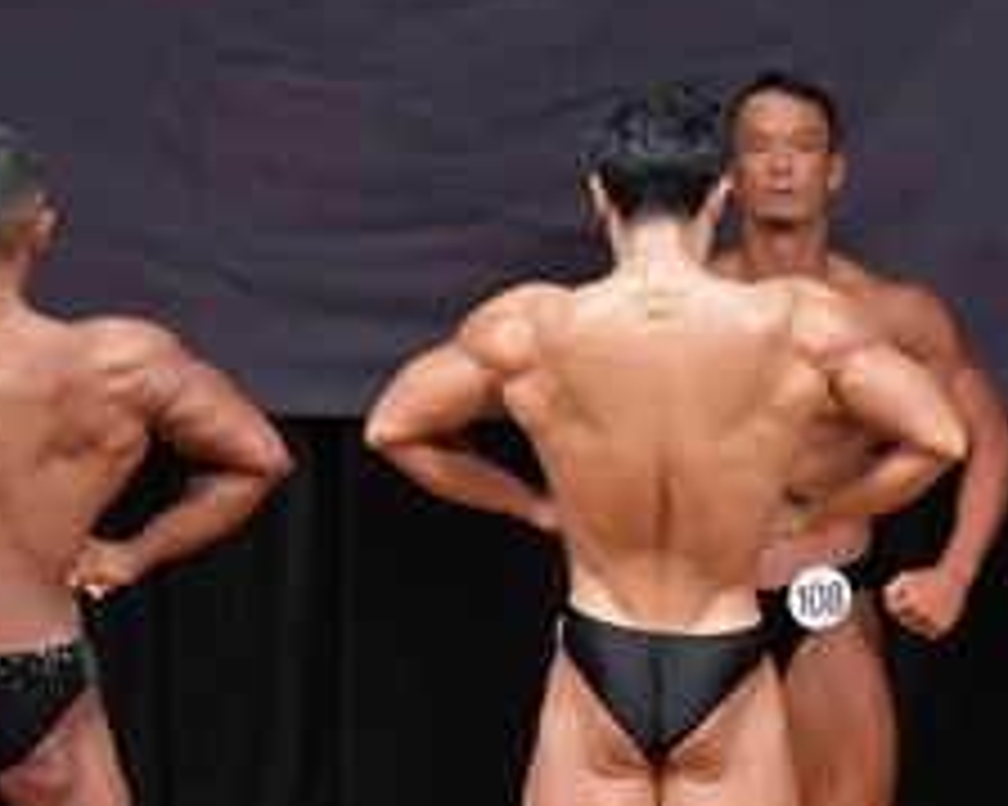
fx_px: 16818
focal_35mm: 564
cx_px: 1096
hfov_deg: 3.4
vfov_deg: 2.7
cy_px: 811
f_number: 5.6
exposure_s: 1/400
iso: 5000
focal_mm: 116
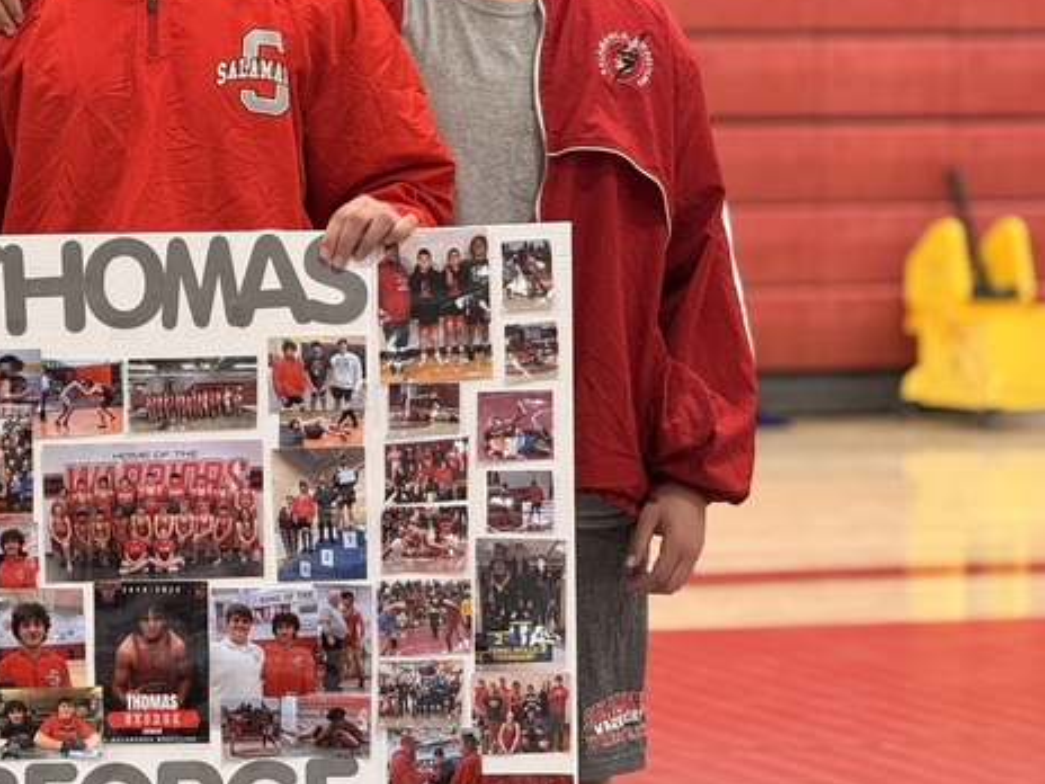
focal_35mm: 207
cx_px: 149
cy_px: 246
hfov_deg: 9.5
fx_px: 6249
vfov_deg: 7.2
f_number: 2.8
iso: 250
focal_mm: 15.66
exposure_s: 1/60
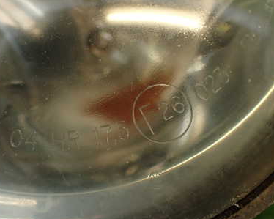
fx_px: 381
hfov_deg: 39.5
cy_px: 93
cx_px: 127
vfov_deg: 32.0
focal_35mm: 47
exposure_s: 1/60
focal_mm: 5.4
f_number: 2.3
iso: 200
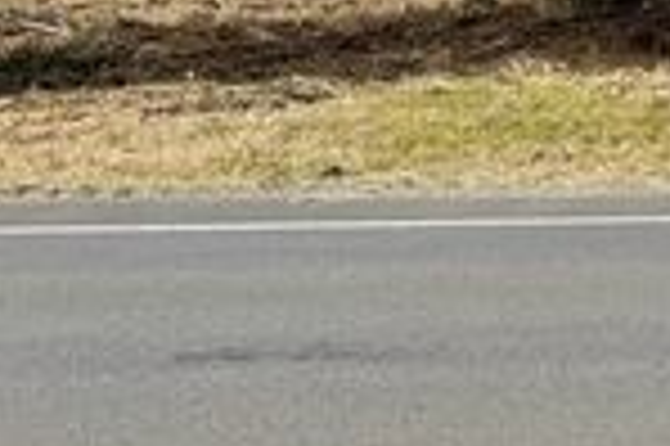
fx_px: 1562
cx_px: 1048
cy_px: -246
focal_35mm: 84
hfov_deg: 20.3
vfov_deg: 14.9
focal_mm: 6.76
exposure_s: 1/2801
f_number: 1.78
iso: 80
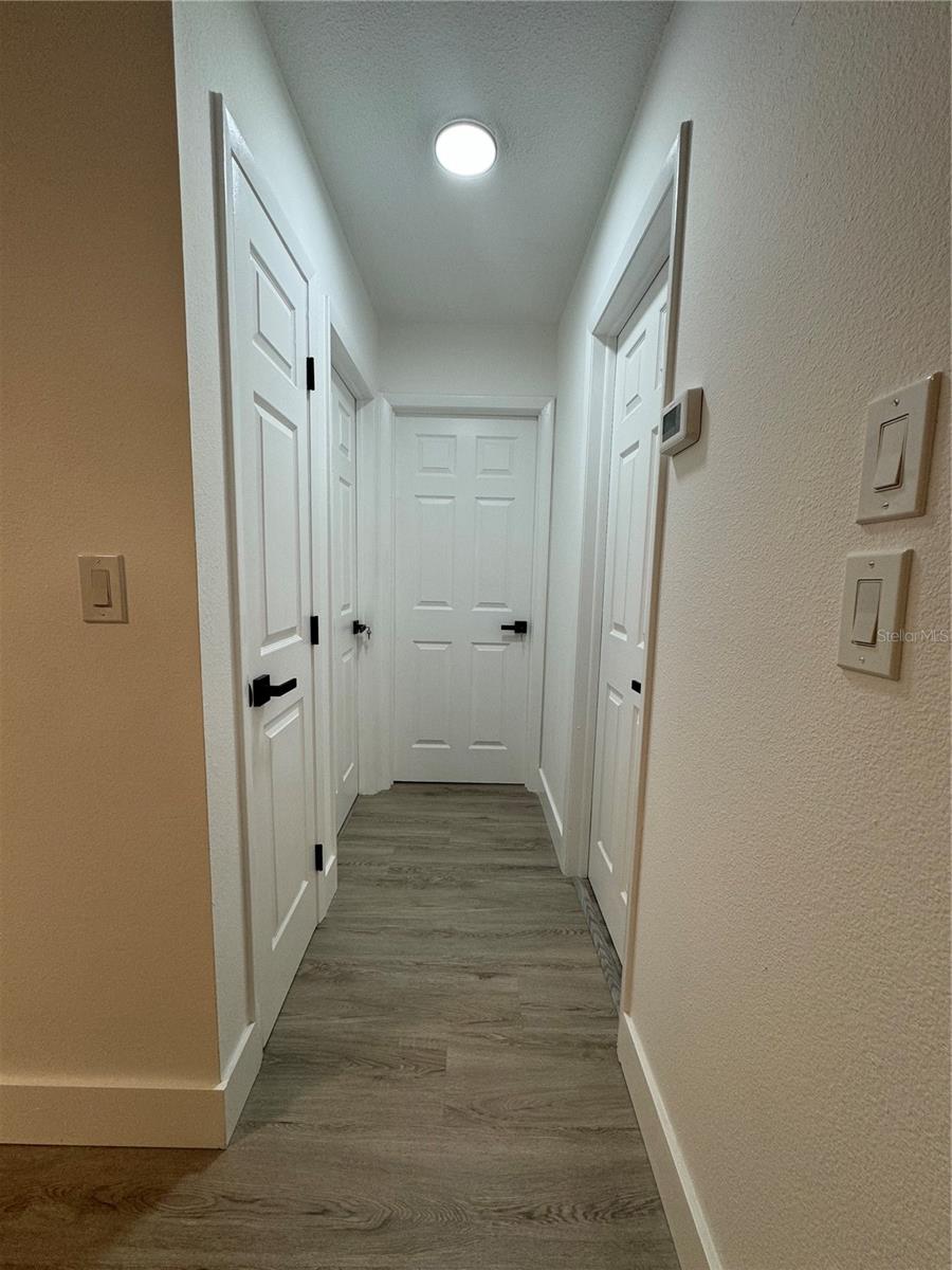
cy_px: 635
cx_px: 476
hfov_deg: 85.7
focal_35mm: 14
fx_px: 513
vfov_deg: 102.1
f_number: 2.2
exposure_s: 1/120
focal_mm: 2.22
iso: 125
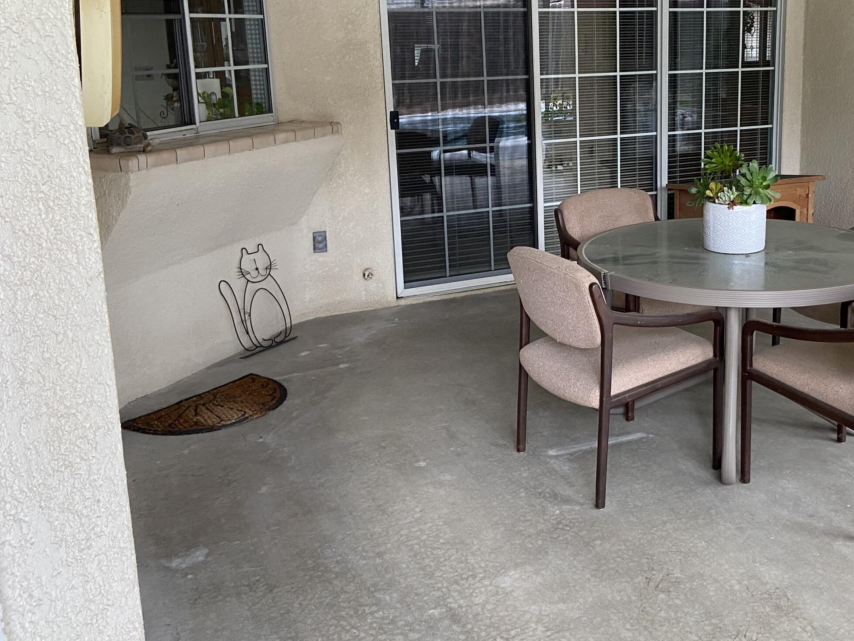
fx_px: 987
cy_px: 232
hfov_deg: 45.6
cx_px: 607
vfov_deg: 35.7
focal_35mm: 40
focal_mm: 4.25
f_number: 1.8
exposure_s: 1/60
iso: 160
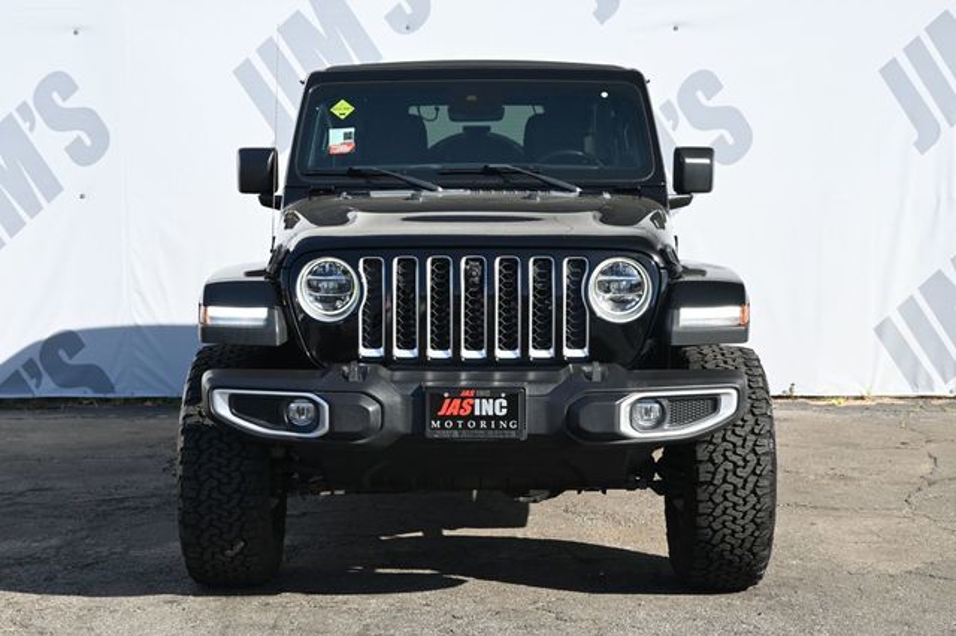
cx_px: 478
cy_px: 318
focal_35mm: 64
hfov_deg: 31.2
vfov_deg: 21.1
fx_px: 1712
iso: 250
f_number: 6
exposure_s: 1/250
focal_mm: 43
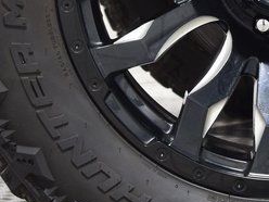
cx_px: 278
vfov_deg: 6.5
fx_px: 1756
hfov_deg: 8.7
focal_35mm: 226
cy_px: -30
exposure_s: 1/15
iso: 1000
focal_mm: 38
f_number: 6.3
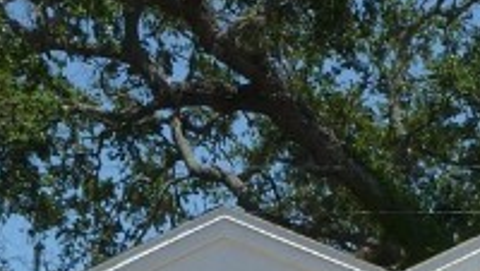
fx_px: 1988
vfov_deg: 7.1
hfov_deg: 13.8
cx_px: 226
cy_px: 760
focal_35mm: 156
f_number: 10
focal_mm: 5
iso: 100
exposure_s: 1/160
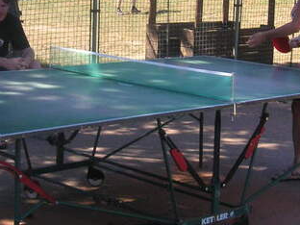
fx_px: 867
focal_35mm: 100
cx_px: 107
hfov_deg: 19.6
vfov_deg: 14.7
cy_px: 44
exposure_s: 1/350
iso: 50
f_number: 2.9
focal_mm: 6.5
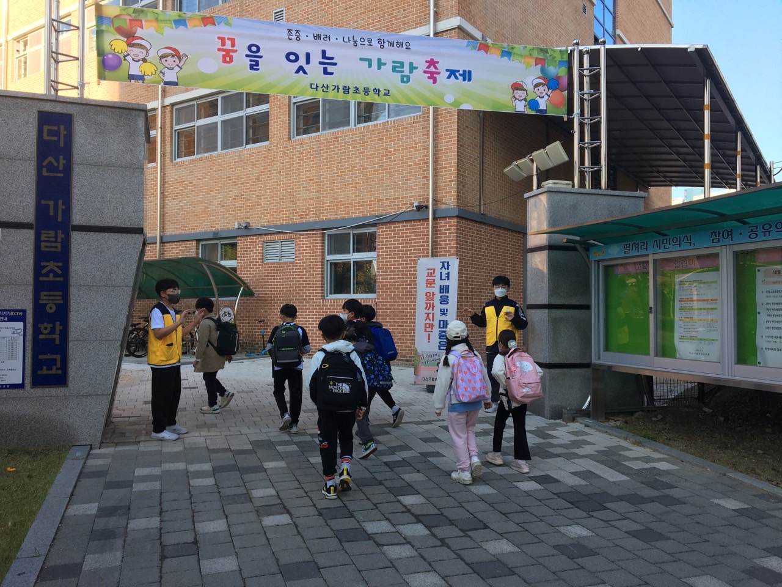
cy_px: 294
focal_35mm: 29
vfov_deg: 48.2
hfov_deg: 61.7
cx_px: 391
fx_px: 655
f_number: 2.2
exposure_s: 1/251
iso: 25
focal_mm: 4.15
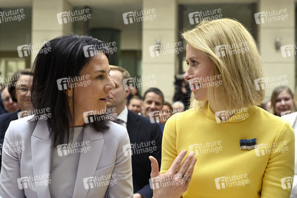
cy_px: 99
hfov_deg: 36.3
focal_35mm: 55
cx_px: 148
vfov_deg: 24.6
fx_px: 453
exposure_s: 1/800
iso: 4000
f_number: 5
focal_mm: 55
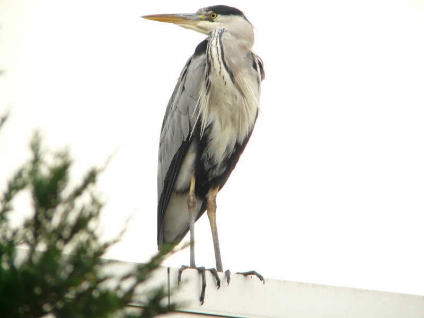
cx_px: 212
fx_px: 4801
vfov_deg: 3.8
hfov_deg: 5.1
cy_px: 159
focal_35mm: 392
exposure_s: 1/200
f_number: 4
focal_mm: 64.3
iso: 200
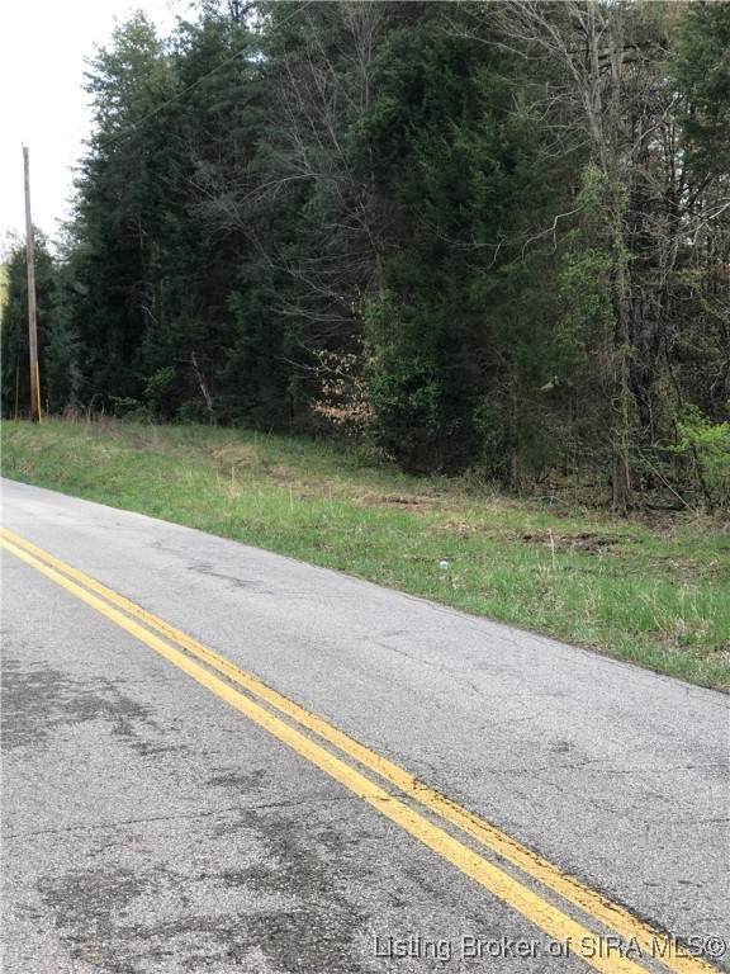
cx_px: 365
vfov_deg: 33.8
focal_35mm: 57
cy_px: 487
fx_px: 1603
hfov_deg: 25.7
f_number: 2.8
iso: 25
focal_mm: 6.6
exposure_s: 1/120
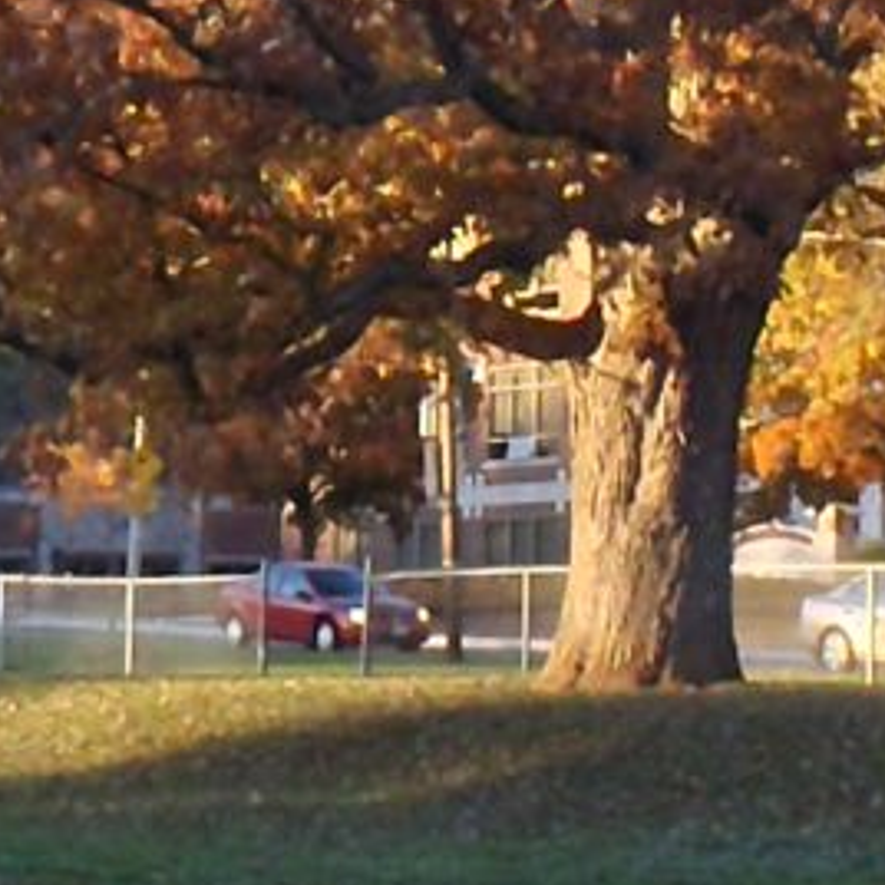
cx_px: 707
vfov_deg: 12.0
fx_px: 3992
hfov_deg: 12.6
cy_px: -484
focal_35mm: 138
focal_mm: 8.89
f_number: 5.6
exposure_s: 1/320
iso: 800
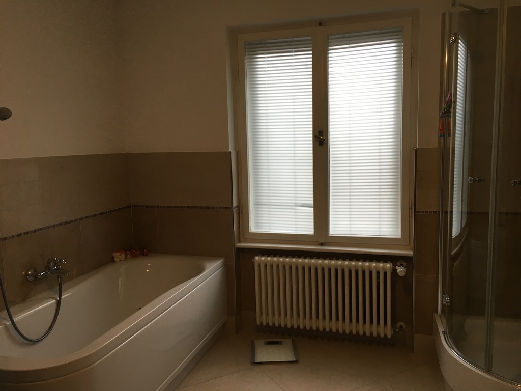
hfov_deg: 61.7
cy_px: 196
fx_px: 436
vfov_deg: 48.2
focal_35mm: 29
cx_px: 260
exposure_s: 1/33
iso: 25
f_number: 2.2
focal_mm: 4.15
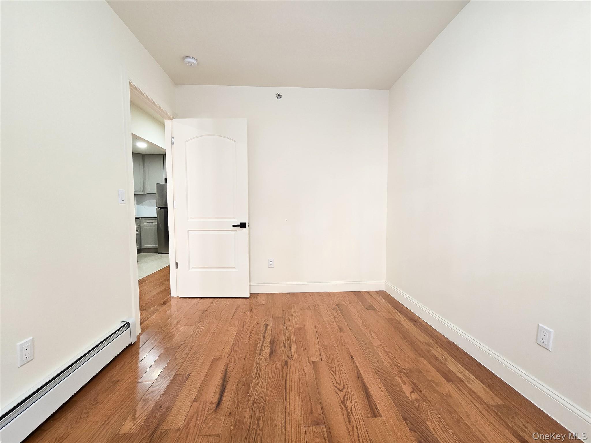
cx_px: 296
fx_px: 222
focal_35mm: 13
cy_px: 222
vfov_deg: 89.9
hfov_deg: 106.2
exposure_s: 1/60
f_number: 2.2
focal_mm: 2.2
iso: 160
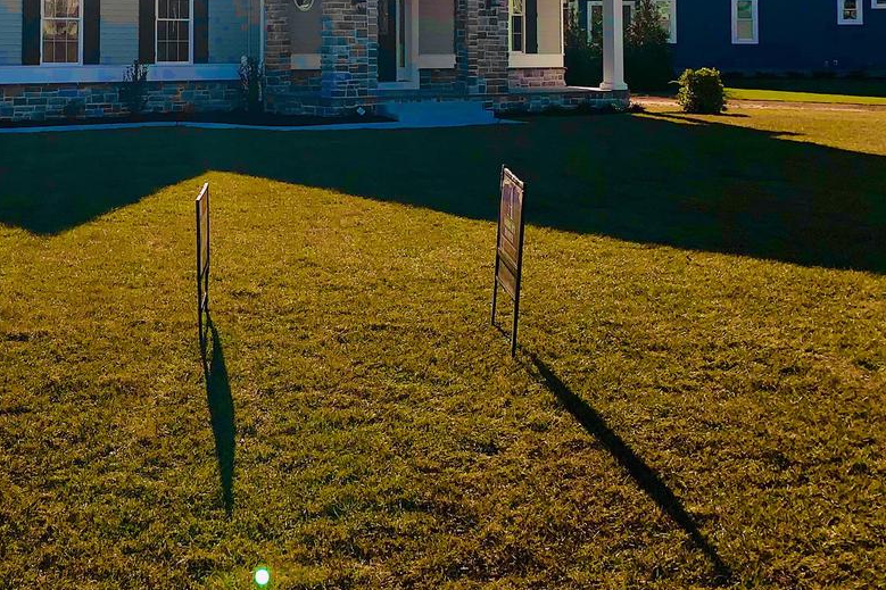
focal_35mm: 50
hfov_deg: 38.1
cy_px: 8
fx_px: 1230
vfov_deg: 25.7
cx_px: 176
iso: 25
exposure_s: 1/5128
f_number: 1.8
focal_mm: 4.25
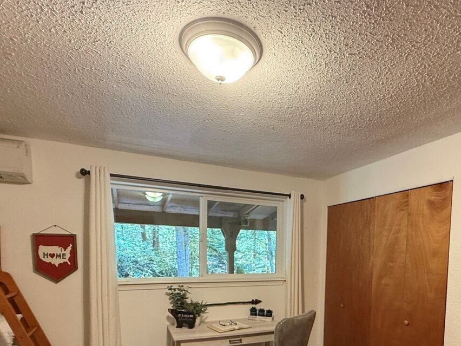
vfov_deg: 55.1
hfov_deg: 73.2
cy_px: 273
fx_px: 306
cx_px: 274
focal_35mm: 23
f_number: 2.2
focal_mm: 2.22
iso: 500
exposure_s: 1/60
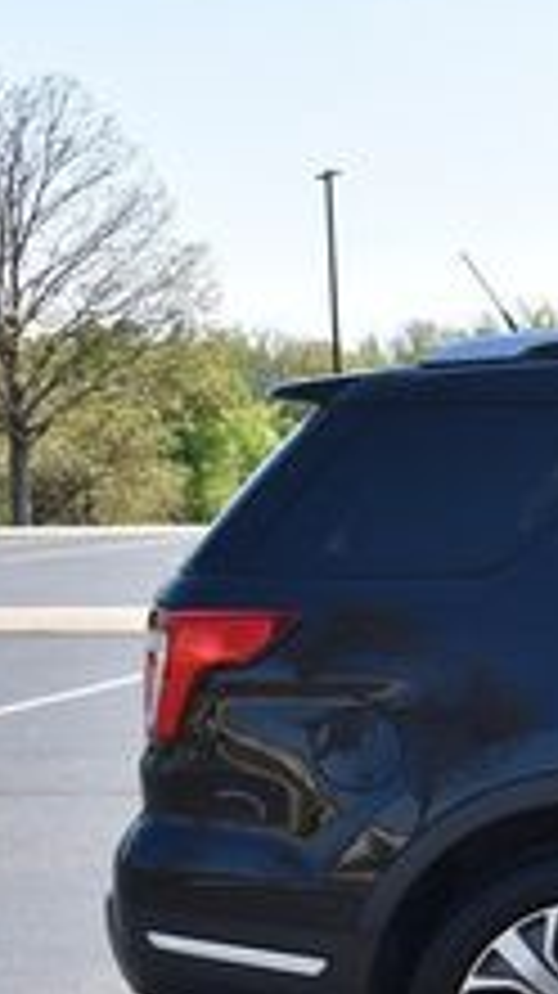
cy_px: 533
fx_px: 2161
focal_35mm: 82
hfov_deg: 12.3
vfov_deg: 25.9
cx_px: 1238
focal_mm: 18
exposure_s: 1/250
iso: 180
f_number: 8
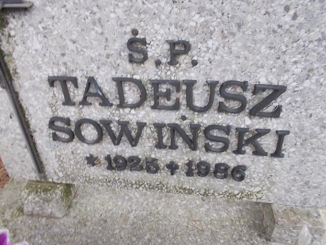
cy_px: 117
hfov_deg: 63.4
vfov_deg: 49.8
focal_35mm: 28
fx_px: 264
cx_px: 159
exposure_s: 1/25
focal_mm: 4.6
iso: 100
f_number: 3.2
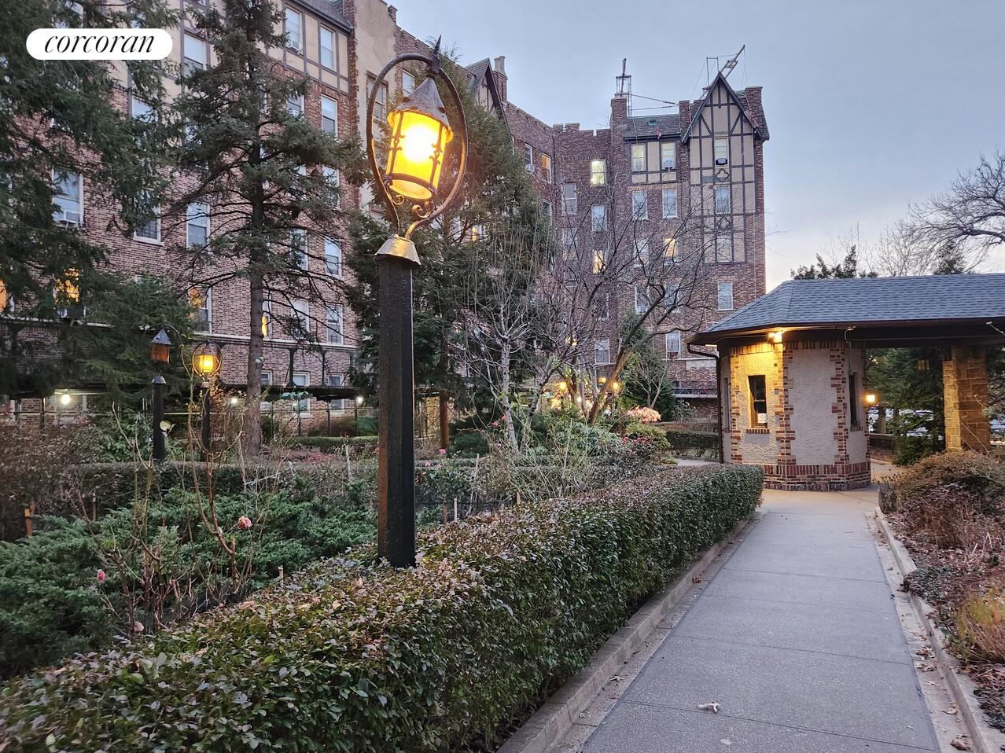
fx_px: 697
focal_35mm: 24
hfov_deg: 71.6
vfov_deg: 56.8
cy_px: 390
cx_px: 519
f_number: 1.8
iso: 640
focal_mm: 5.4
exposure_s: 1/40
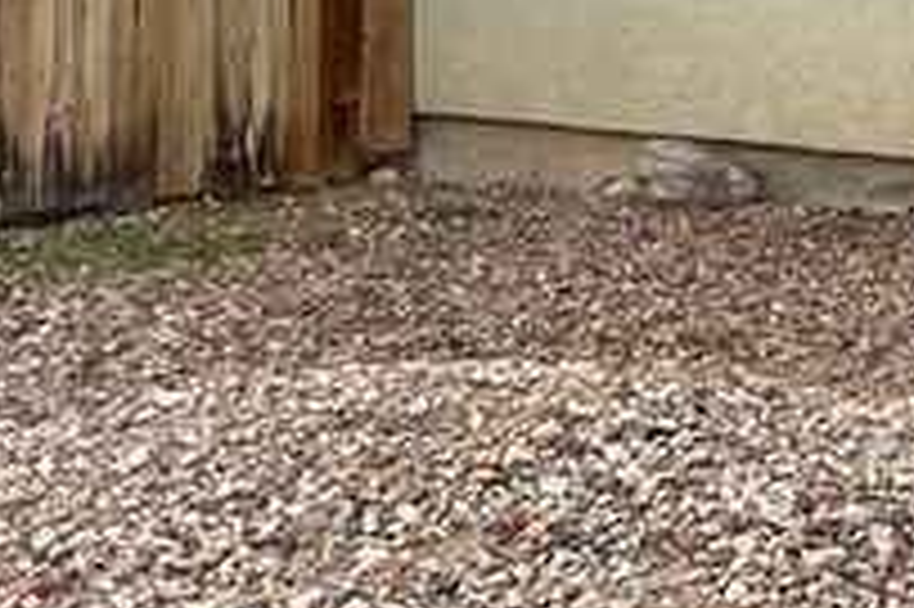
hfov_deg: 12.8
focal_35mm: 126
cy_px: -333
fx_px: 3196
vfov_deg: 10.5
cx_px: 2134
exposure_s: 1/1304
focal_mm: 6.86
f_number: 1.78
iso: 80
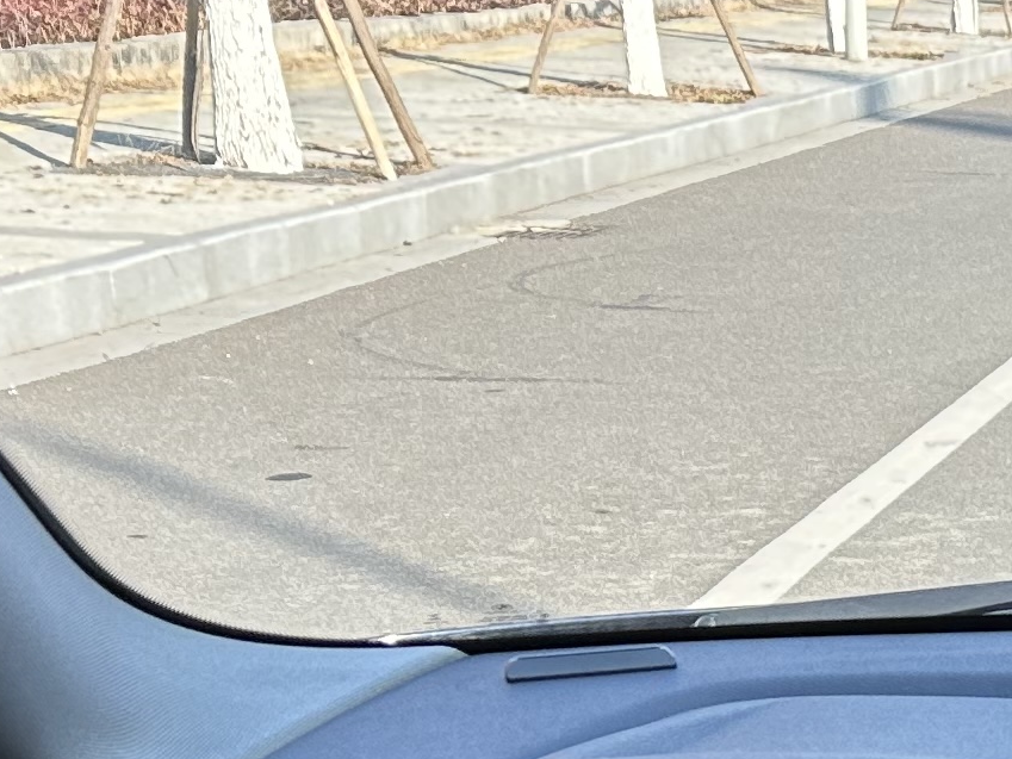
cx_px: 1833
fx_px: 3333
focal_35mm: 114
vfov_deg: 12.4
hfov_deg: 15.0
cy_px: 1138
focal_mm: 6.86
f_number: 1.78
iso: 80
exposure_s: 1/529
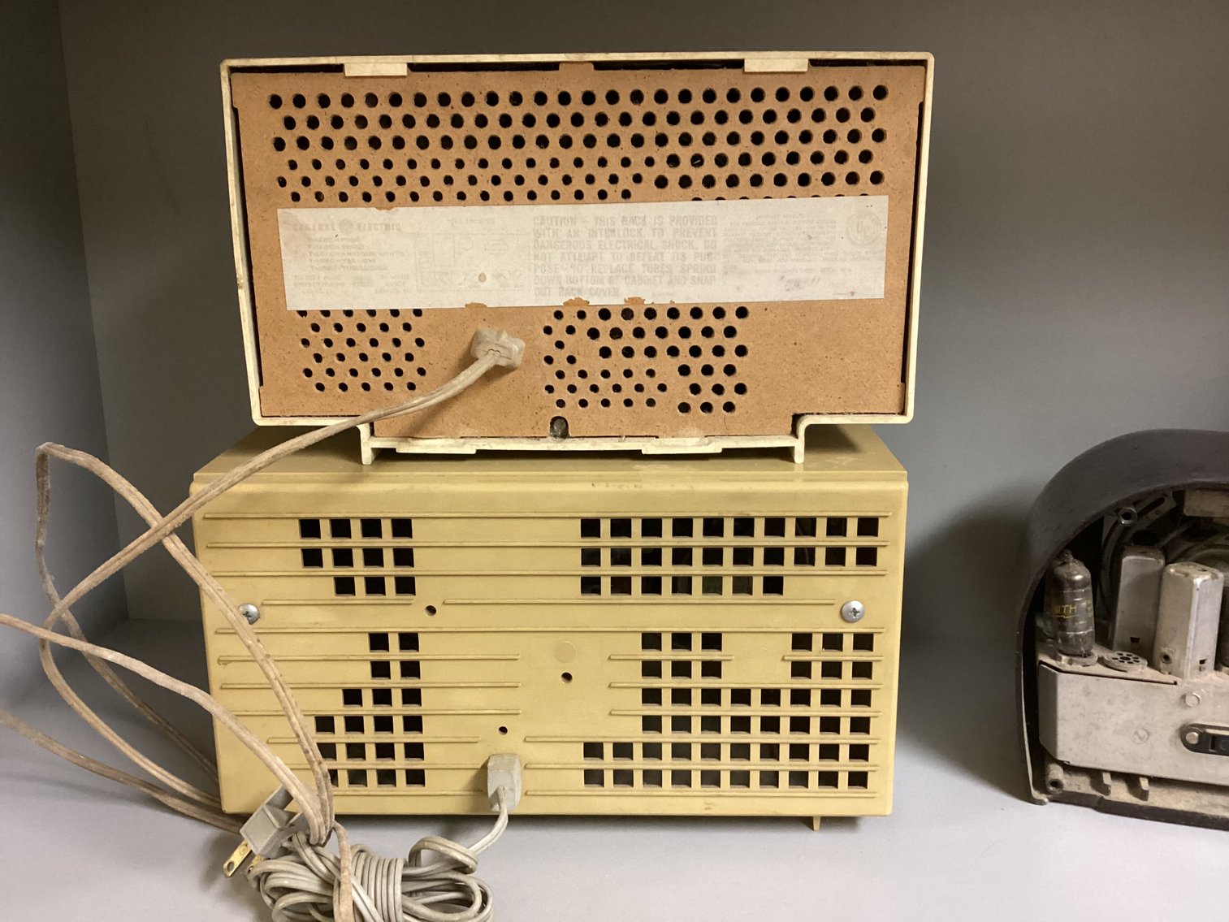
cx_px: 614
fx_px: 1101
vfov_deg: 45.4
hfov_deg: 58.3
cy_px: 461
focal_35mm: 31
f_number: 2.4
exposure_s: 1/30
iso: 400
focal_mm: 3.3
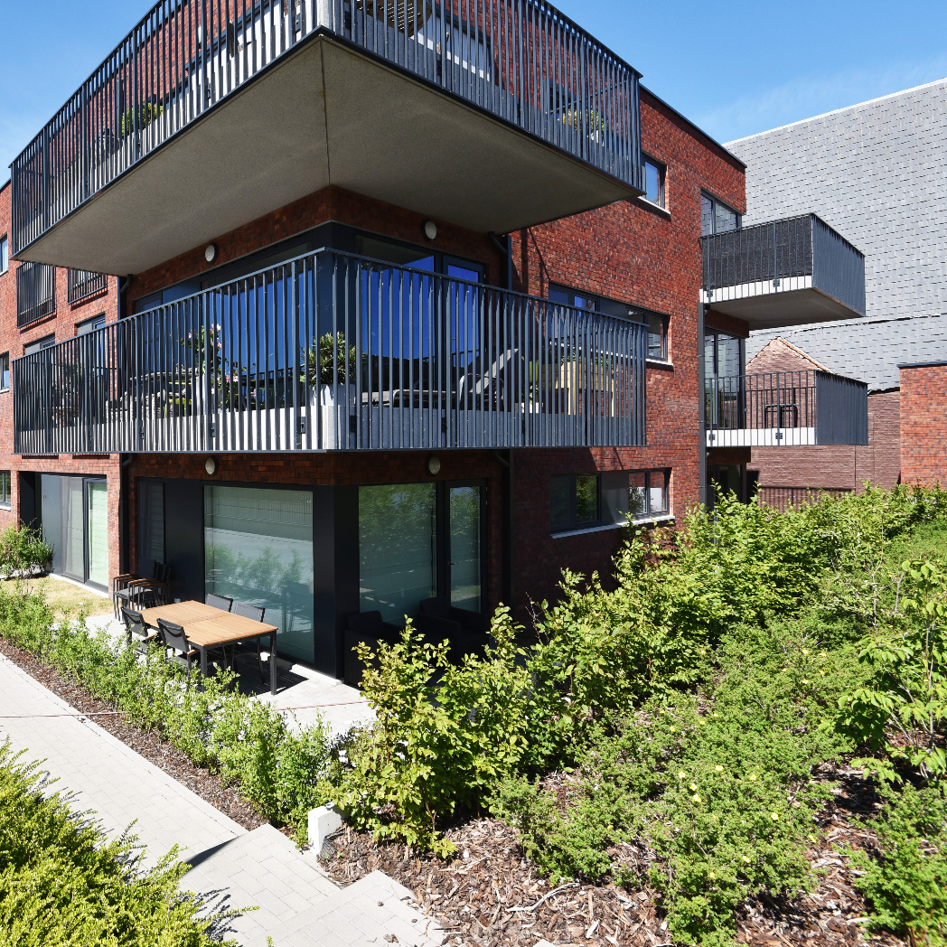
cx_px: 252
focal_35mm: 21
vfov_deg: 72.1
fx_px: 650
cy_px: 460
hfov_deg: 68.1
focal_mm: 16
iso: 200
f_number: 9
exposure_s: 1/320
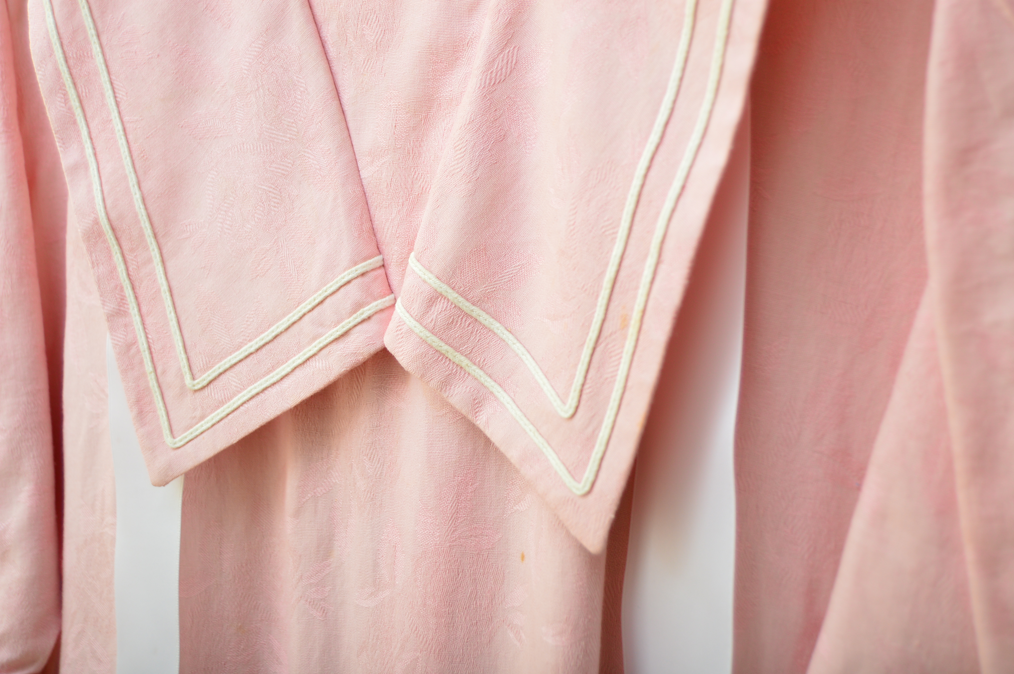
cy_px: 337
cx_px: 507
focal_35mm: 51
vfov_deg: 26.4
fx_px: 1435
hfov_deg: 38.9
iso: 200
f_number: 4.5
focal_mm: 34
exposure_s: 1/200
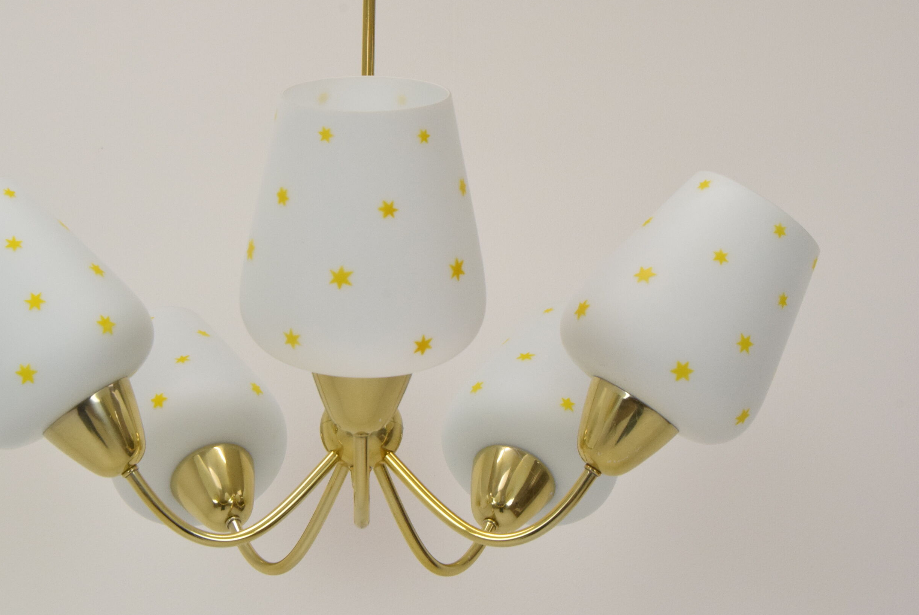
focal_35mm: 70
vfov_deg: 19.5
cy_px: 264
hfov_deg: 28.7
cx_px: 364
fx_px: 1788
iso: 1600
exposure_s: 1/100
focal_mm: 38
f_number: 18
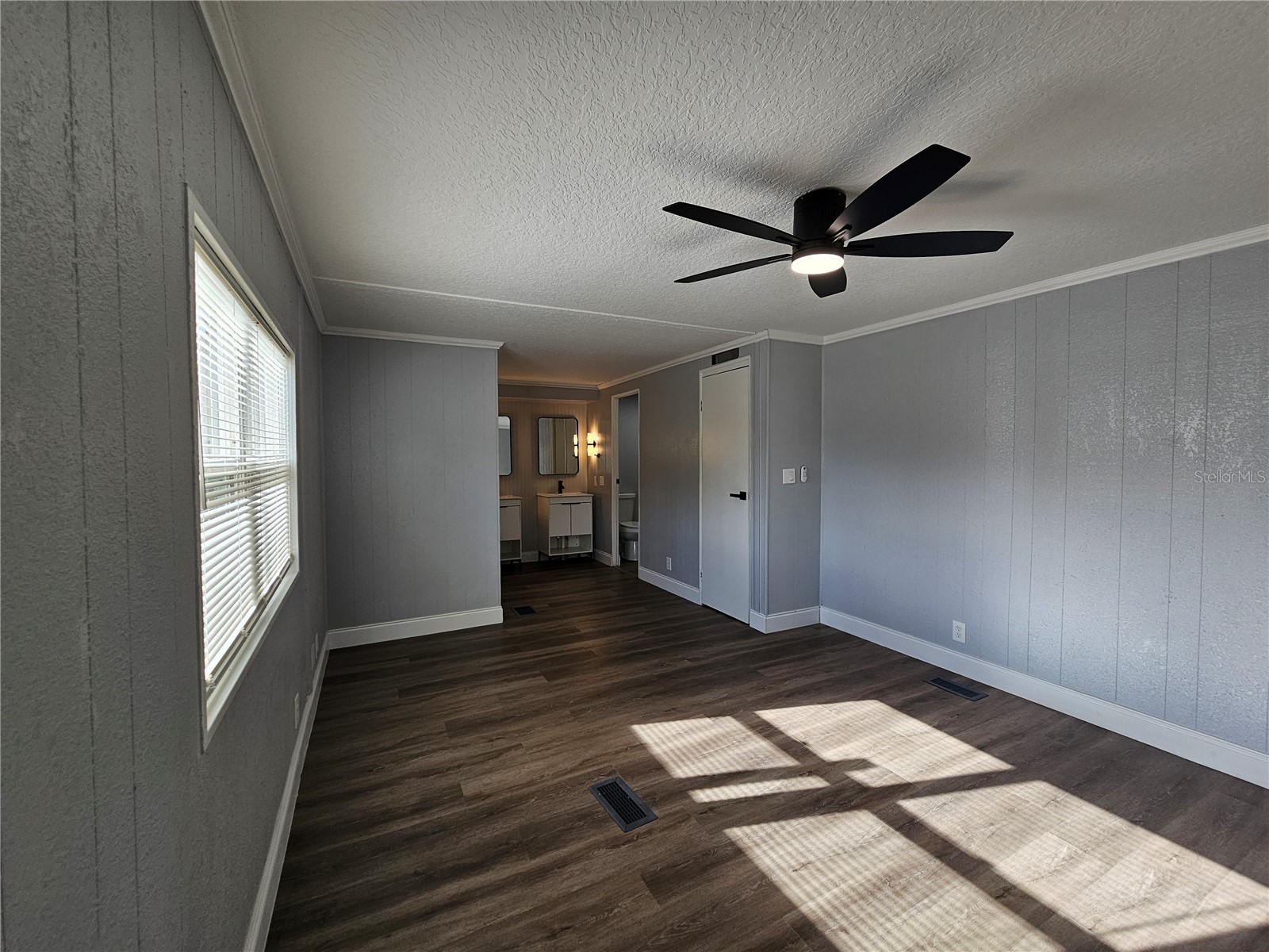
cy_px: 476
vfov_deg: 89.9
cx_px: 634
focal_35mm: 13
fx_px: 477
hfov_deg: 106.2
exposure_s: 1/146
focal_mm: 2.2
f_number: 2.2
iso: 50
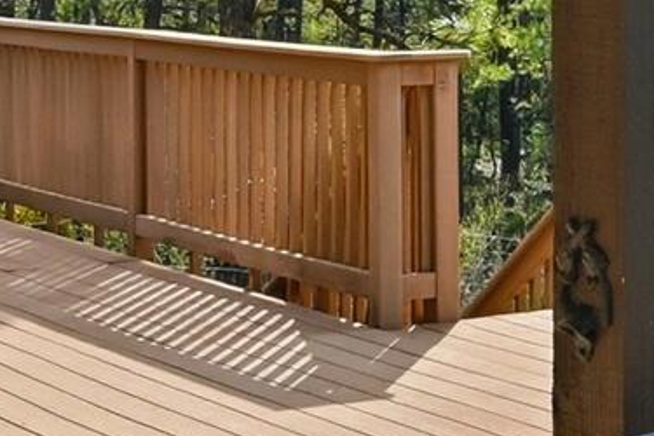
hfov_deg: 14.3
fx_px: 2543
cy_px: -137
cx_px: 726
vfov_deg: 9.6
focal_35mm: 140
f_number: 9
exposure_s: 1/2000
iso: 250
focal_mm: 21
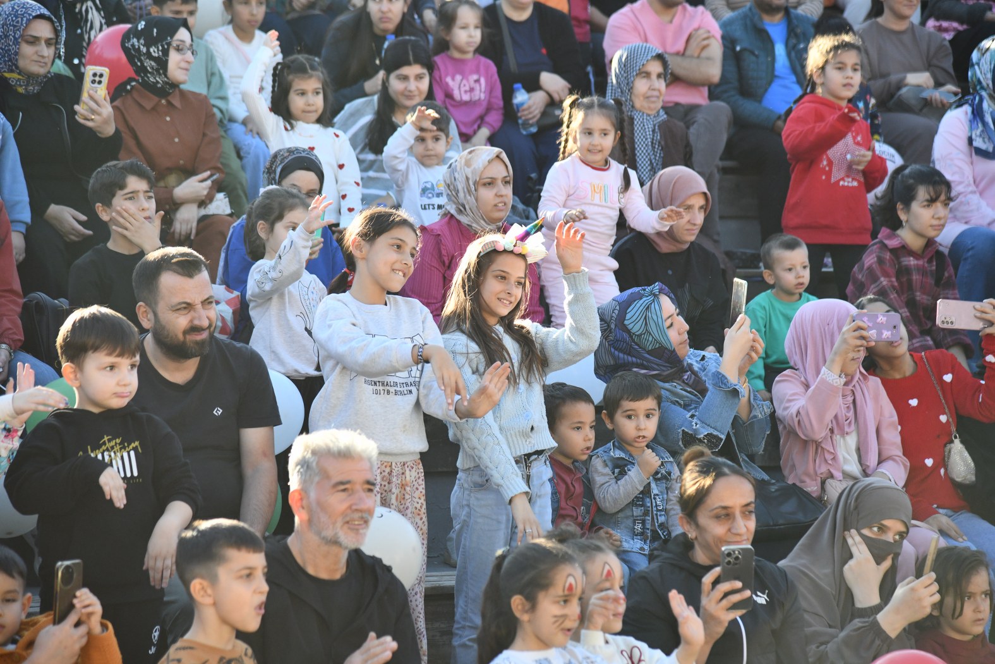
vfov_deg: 11.4
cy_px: 332
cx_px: 498
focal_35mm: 120
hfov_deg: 17.1
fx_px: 3316
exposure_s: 1/1600
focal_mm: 120
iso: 1250
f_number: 4.5
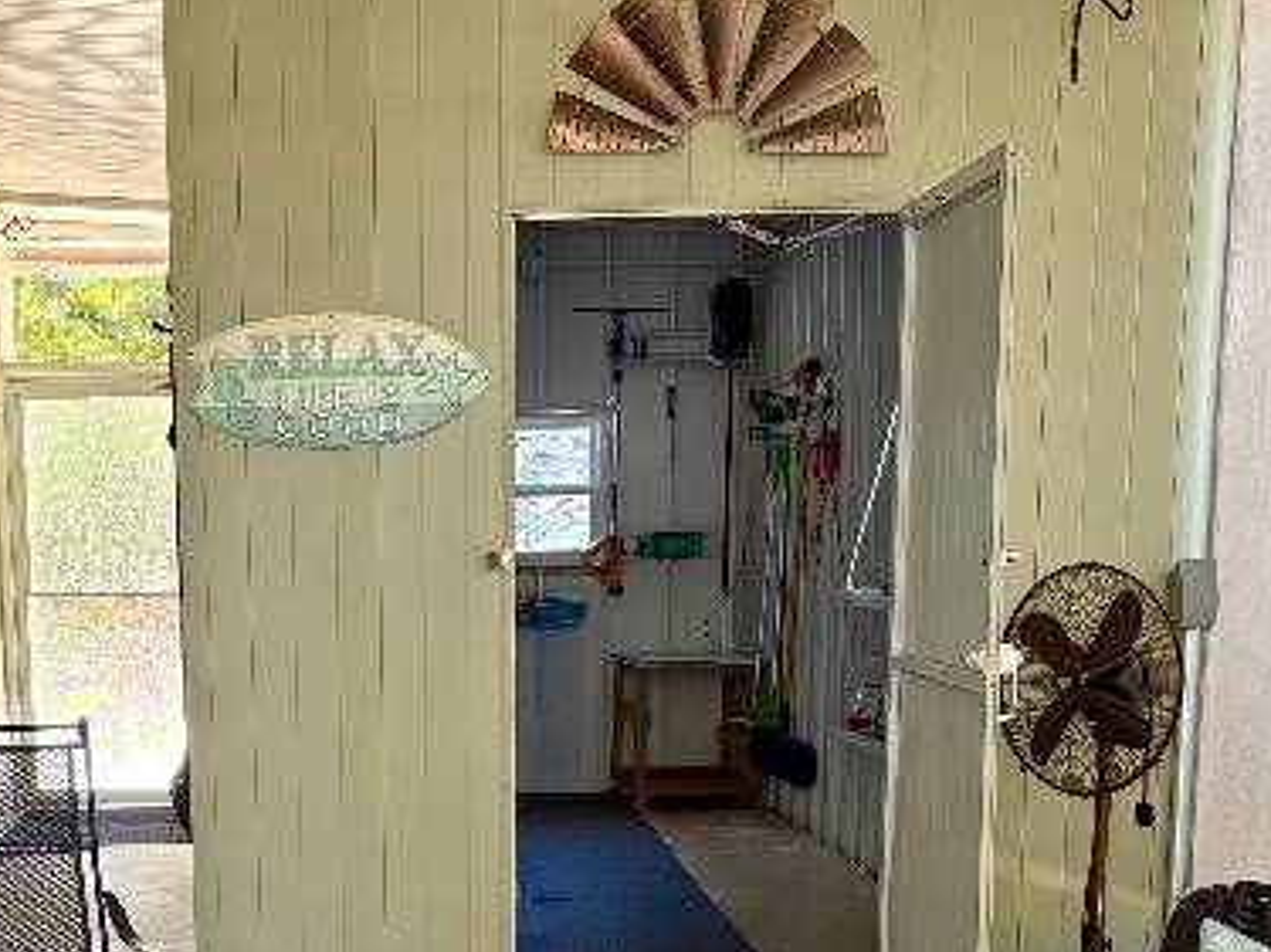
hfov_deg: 32.1
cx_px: 305
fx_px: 2166
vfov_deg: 23.7
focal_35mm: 59
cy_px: 960
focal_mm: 5.96
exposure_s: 1/124
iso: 100
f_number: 1.6
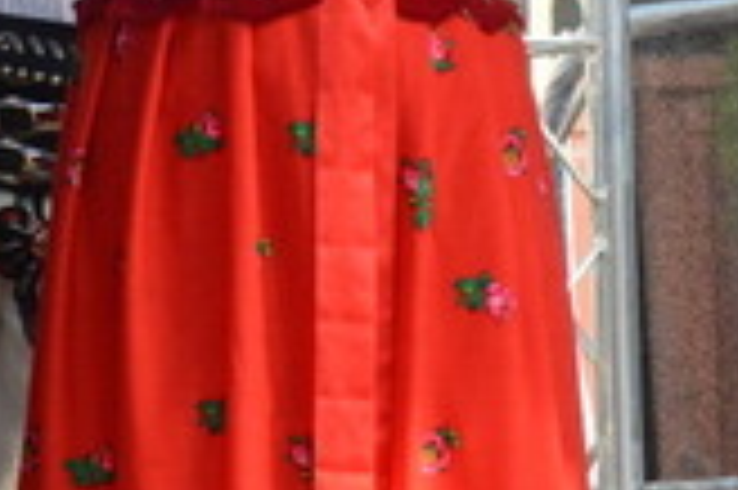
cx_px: 18
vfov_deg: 3.0
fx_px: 9298
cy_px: 126
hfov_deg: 4.5
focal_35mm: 454
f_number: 5
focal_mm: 70
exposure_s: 1/800
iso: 800
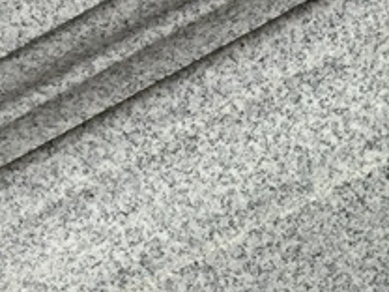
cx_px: 662
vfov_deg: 10.9
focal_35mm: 134
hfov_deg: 13.5
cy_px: 325
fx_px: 1506
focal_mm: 3.3
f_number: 2.4
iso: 25
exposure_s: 1/100
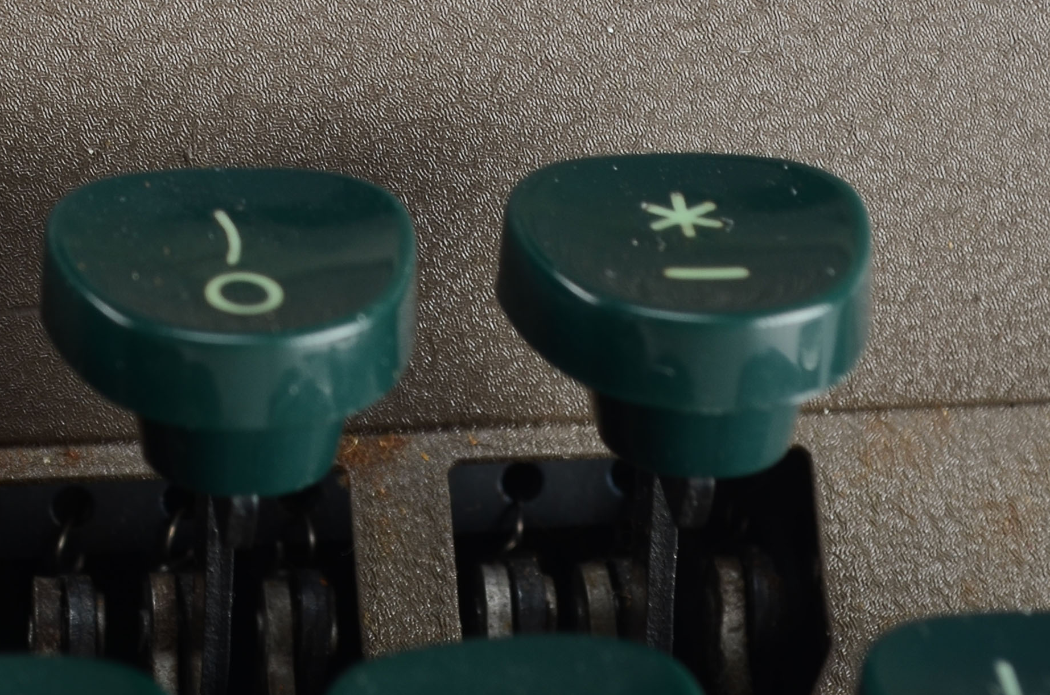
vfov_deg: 6.2
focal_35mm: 220
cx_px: -72
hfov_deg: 9.3
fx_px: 6413
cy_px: -39
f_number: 10
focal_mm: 55
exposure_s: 1/80
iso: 100
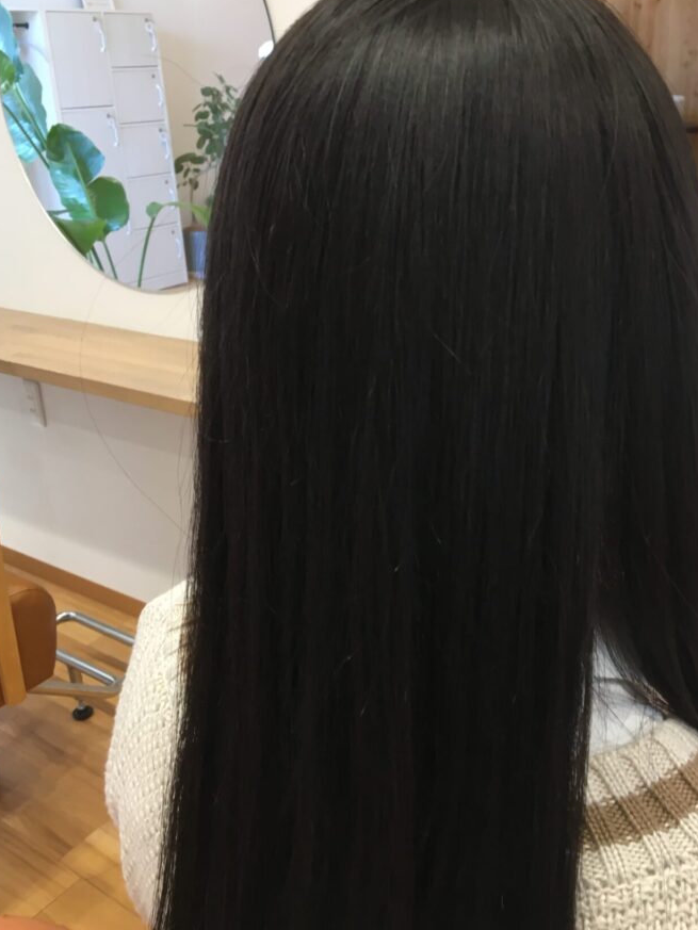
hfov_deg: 41.8
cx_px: 362
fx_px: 914
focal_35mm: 34
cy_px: 419
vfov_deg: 53.9
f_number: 2.2
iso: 50
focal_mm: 4.15
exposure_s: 1/30
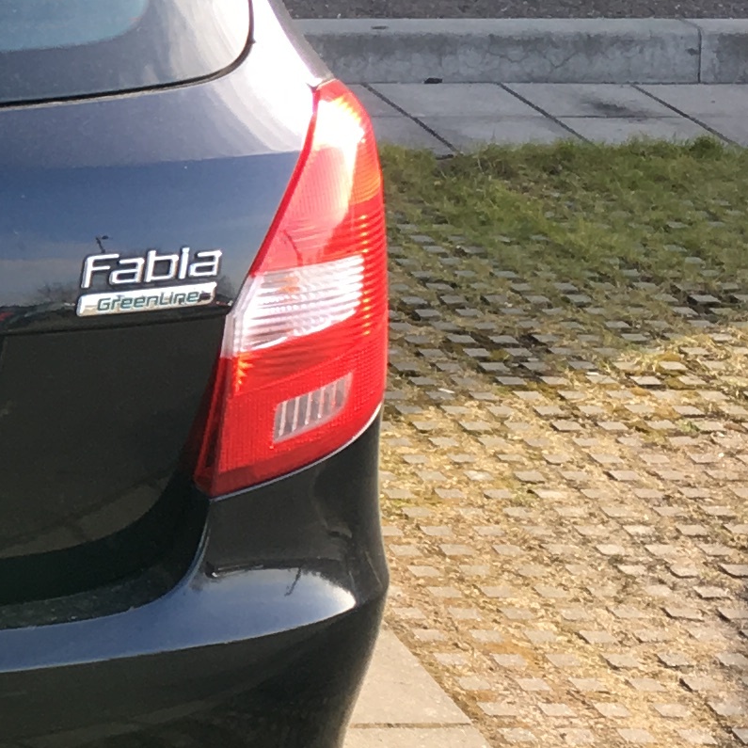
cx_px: -587
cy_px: 421
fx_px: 3178
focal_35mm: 130
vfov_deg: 13.4
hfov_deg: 12.3
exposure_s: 1/171
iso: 25
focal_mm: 4.15
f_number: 2.2
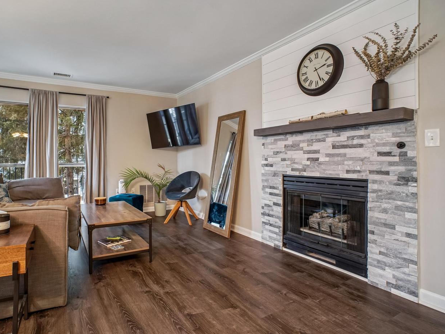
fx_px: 239
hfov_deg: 85.3
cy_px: 162
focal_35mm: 19
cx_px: 187
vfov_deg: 69.9
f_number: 8
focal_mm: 11
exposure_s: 1/2.5
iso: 500
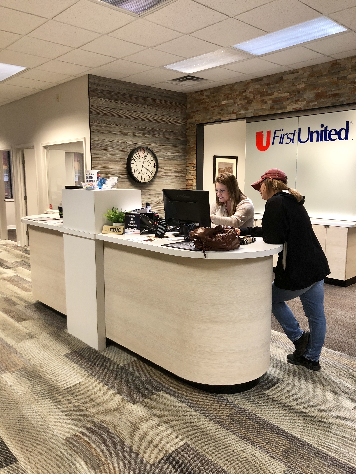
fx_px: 384
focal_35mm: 28
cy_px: 237
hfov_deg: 49.7
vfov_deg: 63.4
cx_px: 178
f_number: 1.8
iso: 40
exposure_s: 1/15
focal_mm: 3.99
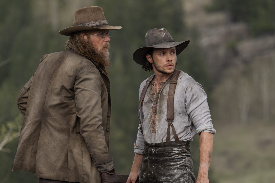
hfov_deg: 8.6
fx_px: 1833
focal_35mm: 240
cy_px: 92
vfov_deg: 5.7
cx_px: 138
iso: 80
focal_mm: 160
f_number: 3.2
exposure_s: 1/800
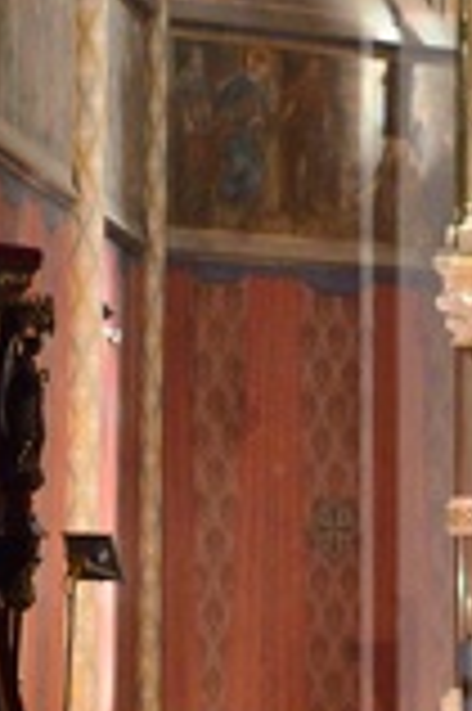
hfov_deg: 5.7
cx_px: 683
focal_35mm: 240
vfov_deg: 8.5
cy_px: -122
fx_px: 4730
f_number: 2
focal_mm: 50
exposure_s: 1/800
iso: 6400
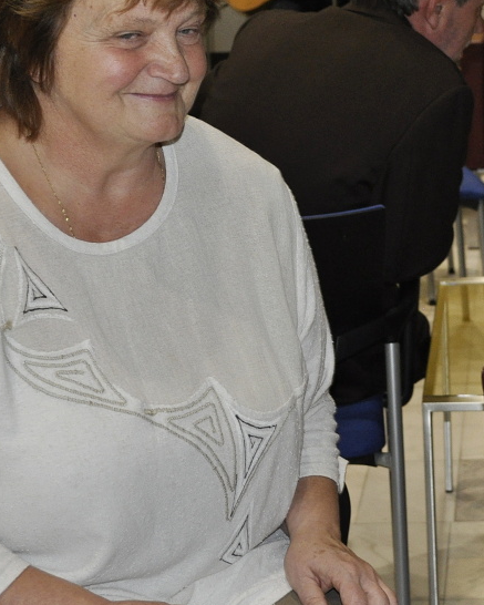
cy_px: 263
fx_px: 1844
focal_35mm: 103
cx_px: 361
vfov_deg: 18.6
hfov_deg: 14.9
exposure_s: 1/60
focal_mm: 32
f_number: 4.8
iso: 800
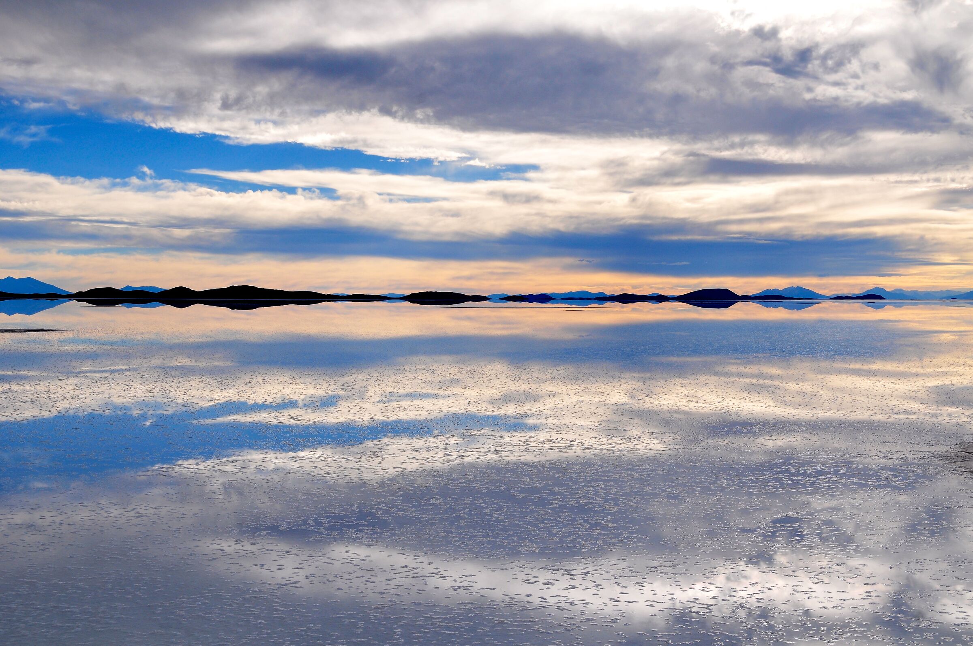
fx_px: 1417
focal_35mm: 52
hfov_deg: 37.9
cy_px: 323
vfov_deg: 25.7
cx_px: 486
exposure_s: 1/500
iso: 250
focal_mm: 35
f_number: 11
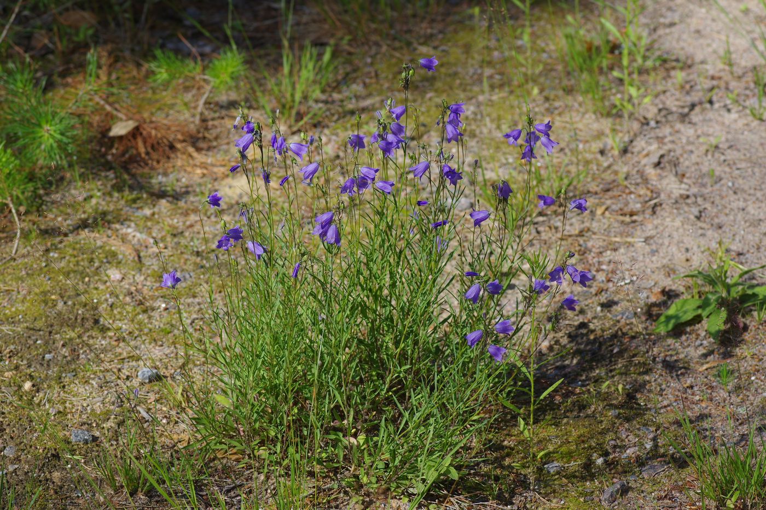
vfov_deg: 9.1
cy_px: 255
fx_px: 3191
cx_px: 383
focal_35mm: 150
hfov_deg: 13.7
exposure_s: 1/250
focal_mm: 100
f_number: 7.1
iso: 100
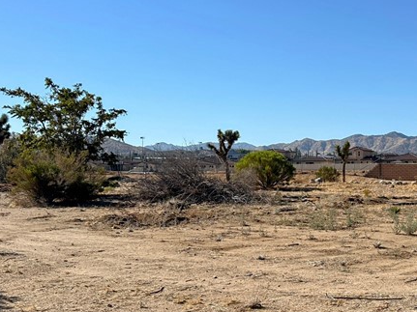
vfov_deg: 25.6
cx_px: 337
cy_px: 168
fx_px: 686
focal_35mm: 57
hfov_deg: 32.8
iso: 80
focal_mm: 6.86
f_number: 1.78
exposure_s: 1/7576
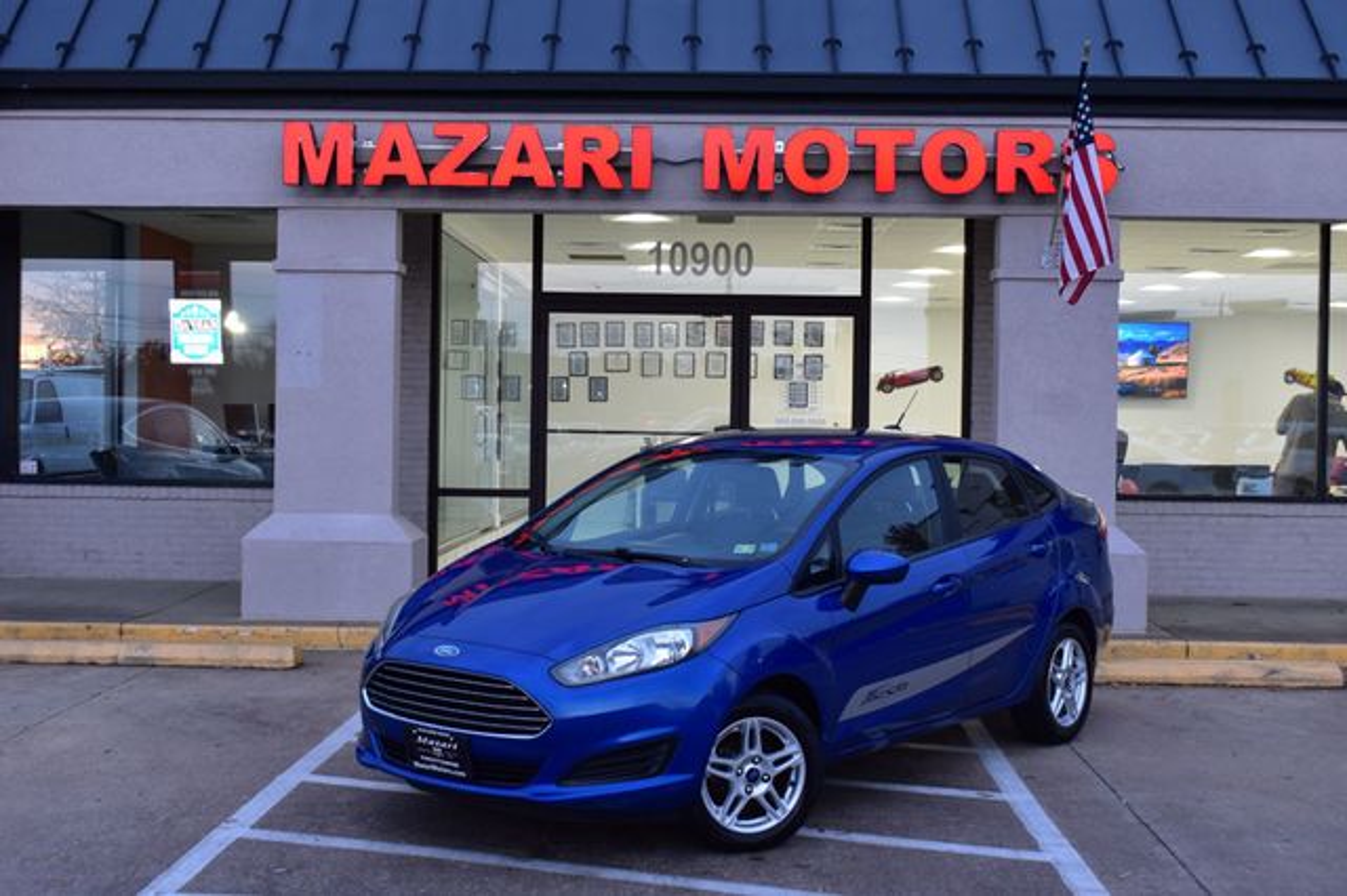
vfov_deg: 28.0
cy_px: 448
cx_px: 674
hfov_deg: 41.1
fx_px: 1795
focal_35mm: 48
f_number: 7.1
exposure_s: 1/25
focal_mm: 32
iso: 400
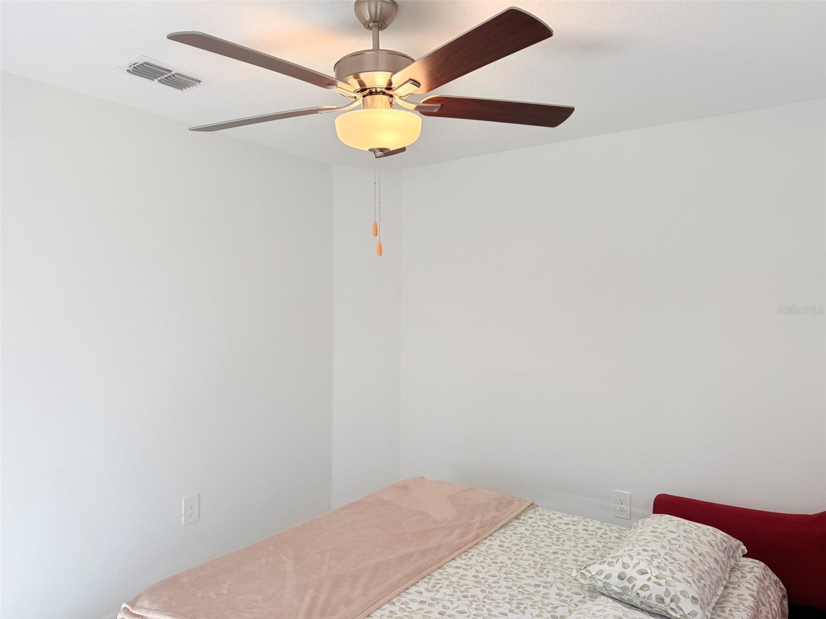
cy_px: 310
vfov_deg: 56.8
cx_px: 413
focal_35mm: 24
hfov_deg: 71.6
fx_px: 573
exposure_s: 1/256
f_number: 1.78
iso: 100
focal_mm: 6.76
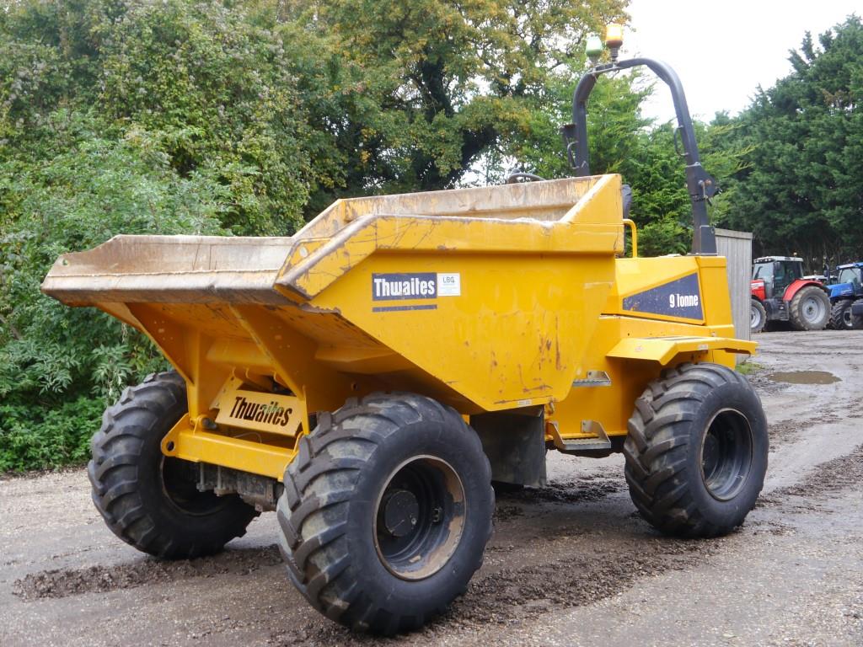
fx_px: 1097
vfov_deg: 32.9
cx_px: 432
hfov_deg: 42.9
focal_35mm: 44
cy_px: 324
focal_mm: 22
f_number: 4.4
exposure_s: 1/80
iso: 160
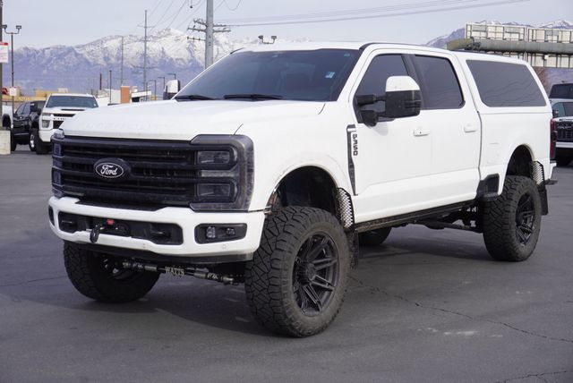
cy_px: 192
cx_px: 286
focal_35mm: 54
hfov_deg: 36.8
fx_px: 860
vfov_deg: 25.1
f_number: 10
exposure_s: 1/100
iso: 100
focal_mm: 36
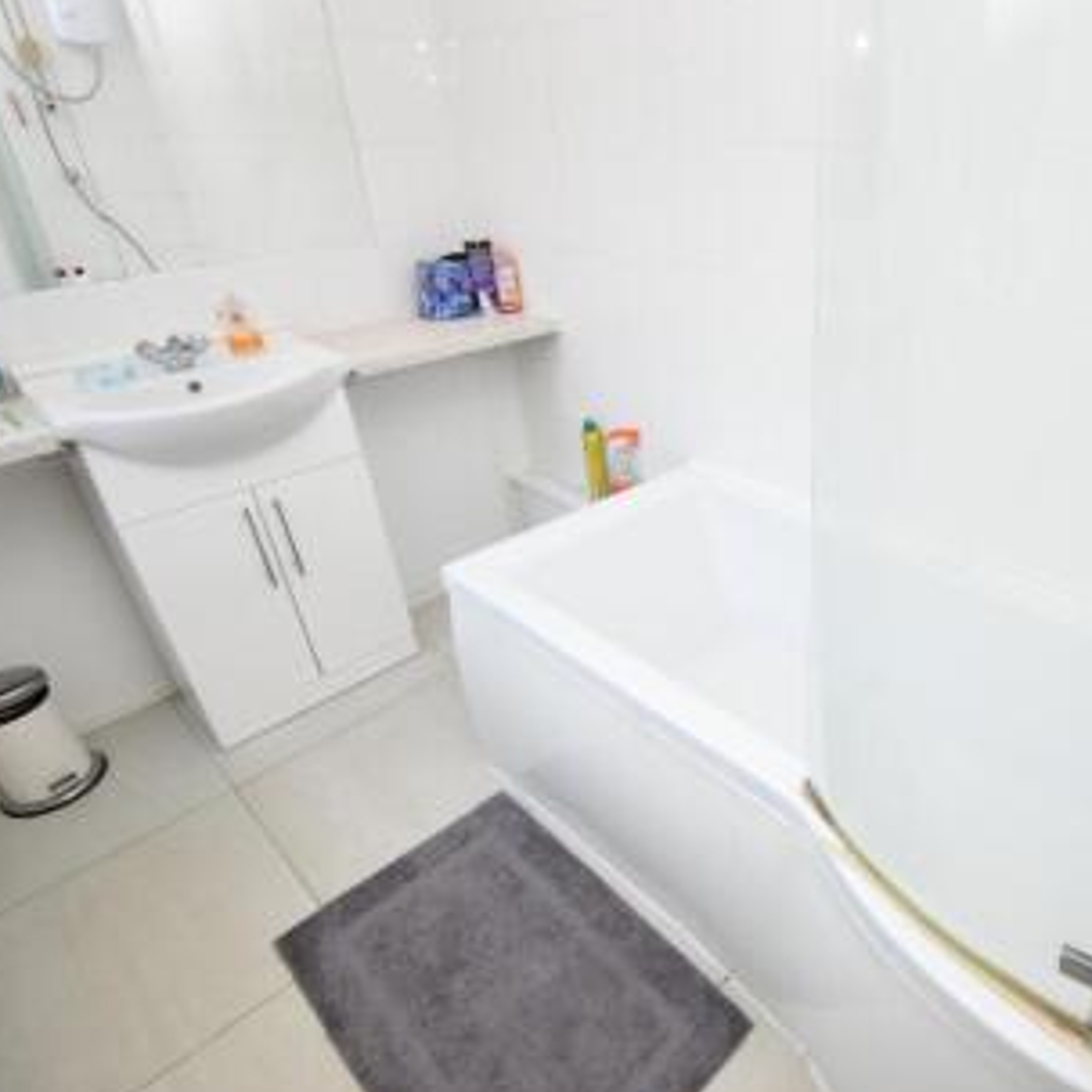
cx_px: 746
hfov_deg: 72.1
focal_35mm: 20
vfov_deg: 74.8
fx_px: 714
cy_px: 560
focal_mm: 10
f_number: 4.5
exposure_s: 1/60
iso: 1000
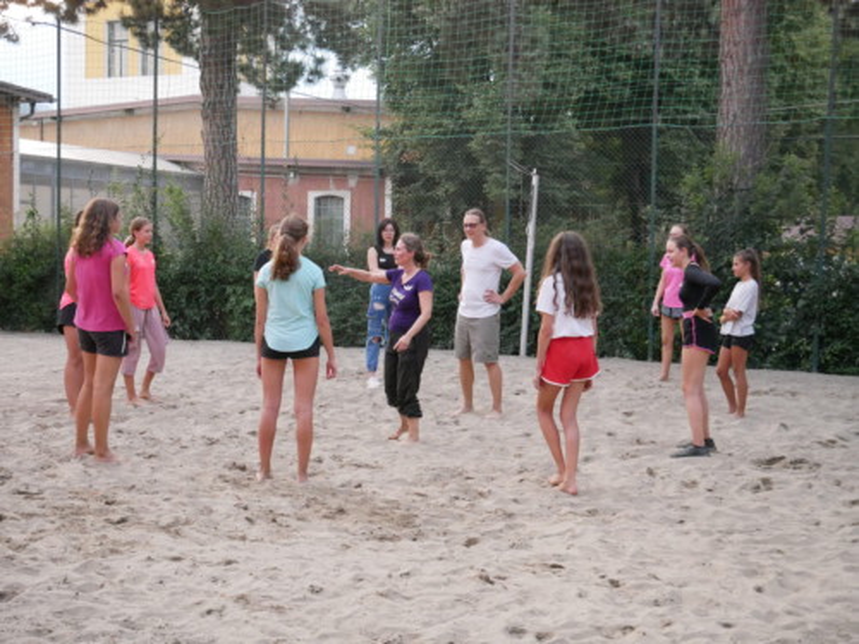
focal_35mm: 50
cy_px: 322
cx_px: 430
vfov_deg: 29.1
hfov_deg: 38.2
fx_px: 1241
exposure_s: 1/640
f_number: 5
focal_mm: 25
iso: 3200
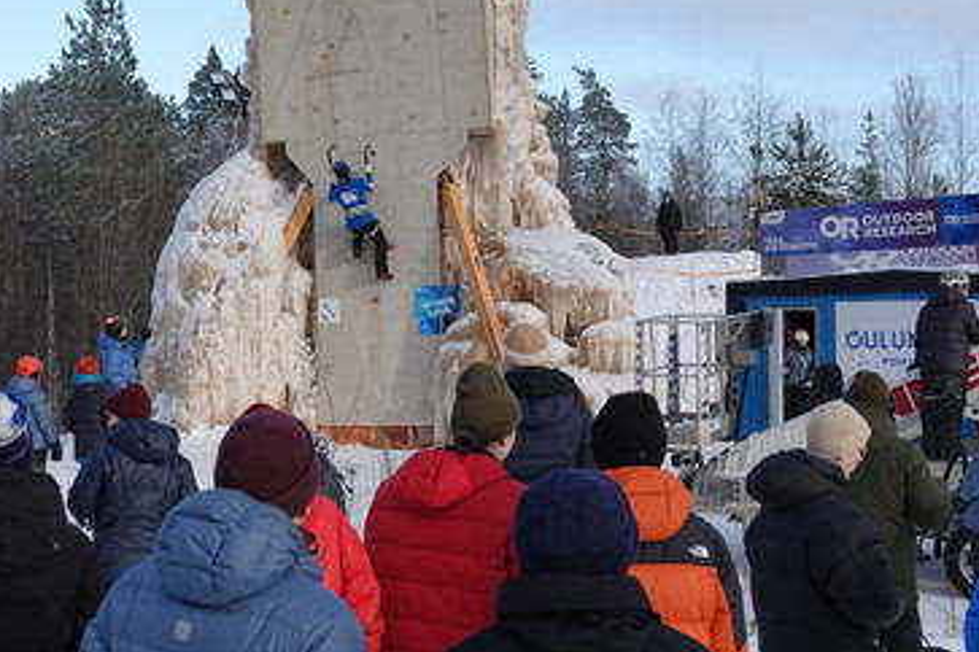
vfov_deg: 20.3
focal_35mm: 67
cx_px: 380
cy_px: 283
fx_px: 1822
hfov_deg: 30.0
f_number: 3.2
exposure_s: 1/640
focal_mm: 19.68
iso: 100
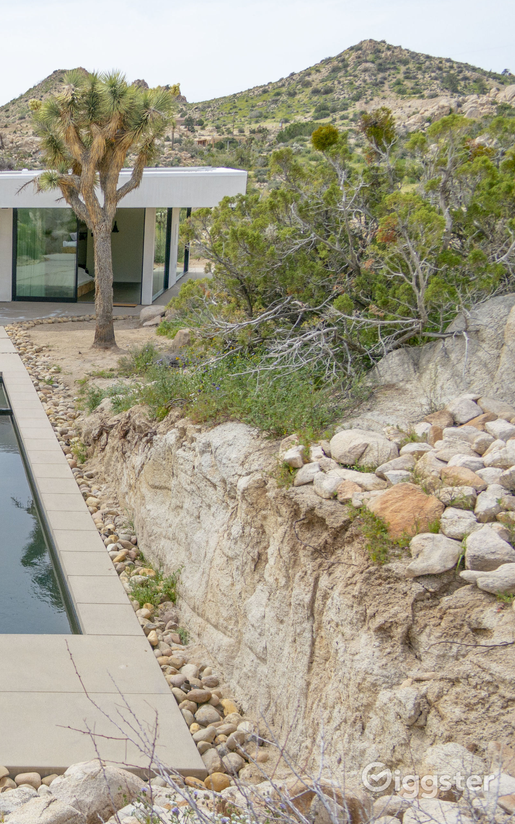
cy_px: 411
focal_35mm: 46
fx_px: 1033
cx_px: -99
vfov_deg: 43.5
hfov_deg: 25.3
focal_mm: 20
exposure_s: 1/2000
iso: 200
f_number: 4
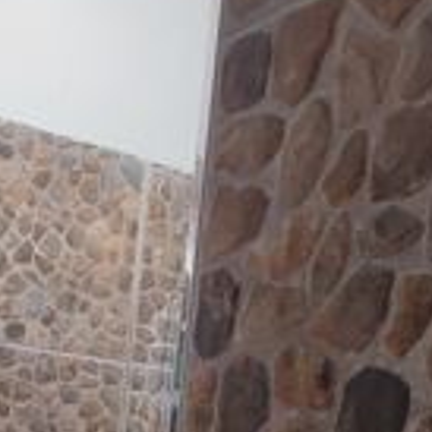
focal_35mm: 73
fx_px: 1031
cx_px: -2
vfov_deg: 21.1
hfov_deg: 22.7
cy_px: 585
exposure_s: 1/50
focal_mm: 1.65
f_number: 2.2
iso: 140
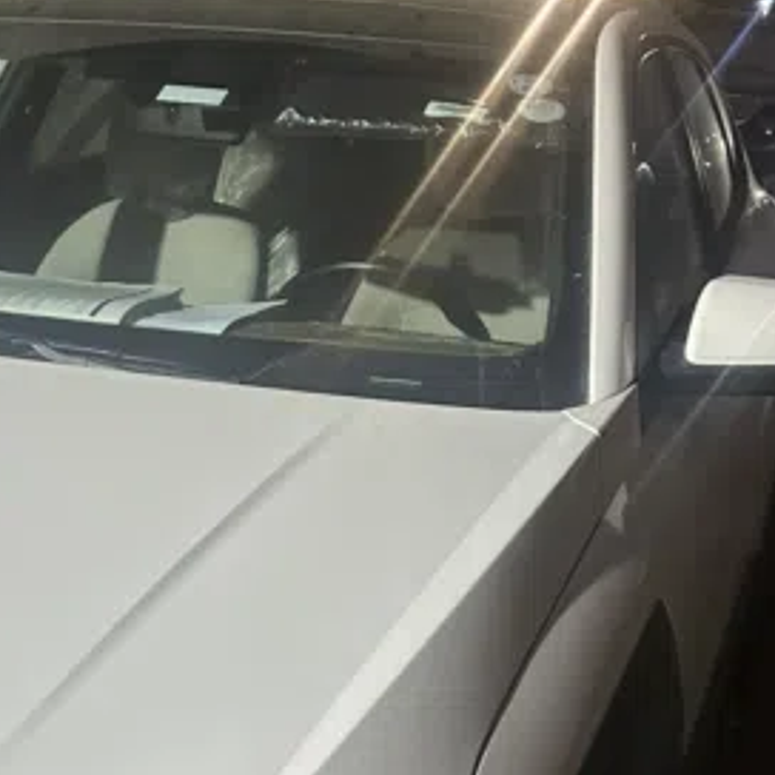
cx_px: 251
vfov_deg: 33.9
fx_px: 1266
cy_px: 482
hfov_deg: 33.7
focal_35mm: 50
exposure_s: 1/50
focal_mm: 6.86
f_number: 1.78
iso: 640
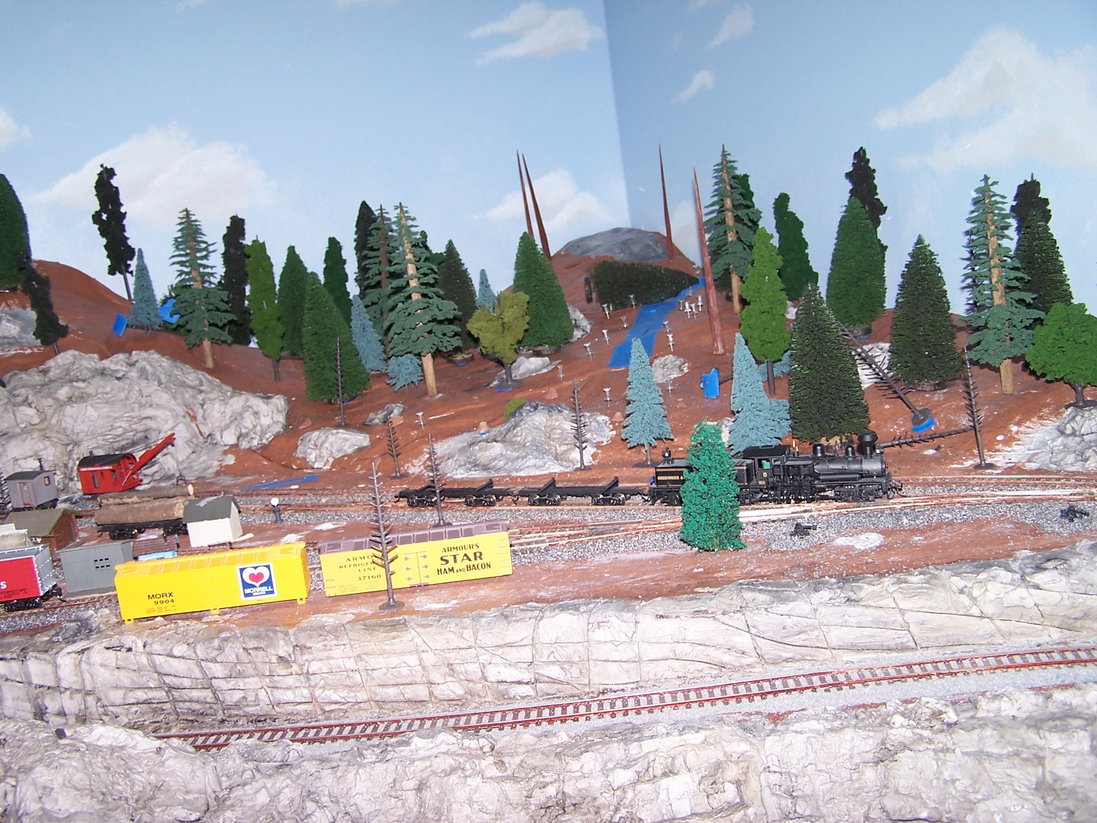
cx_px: 548
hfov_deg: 49.0
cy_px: 412
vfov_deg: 37.7
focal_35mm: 38
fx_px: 1204
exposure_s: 1/60
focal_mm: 6.3
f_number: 2.8
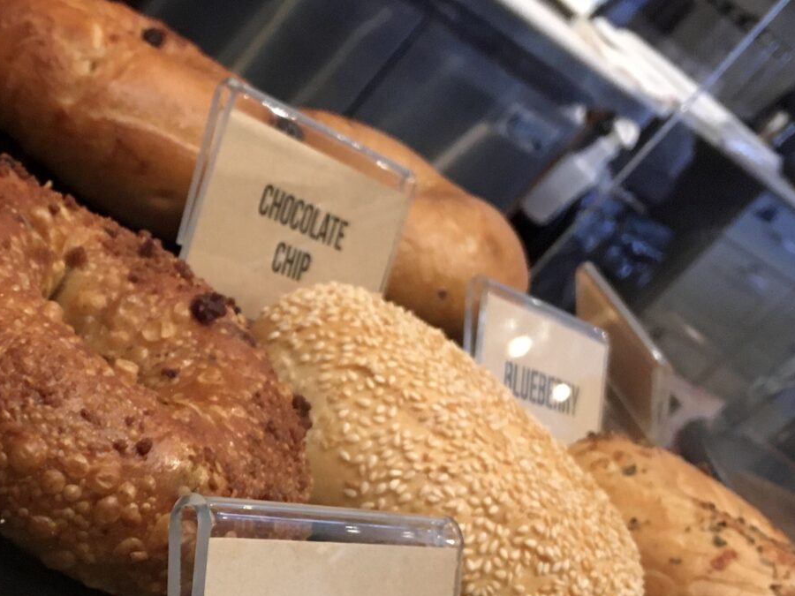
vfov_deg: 22.1
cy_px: 424
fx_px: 1516
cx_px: 104
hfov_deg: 28.4
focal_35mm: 66
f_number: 2.2
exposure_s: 1/30
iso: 125
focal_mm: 4.15
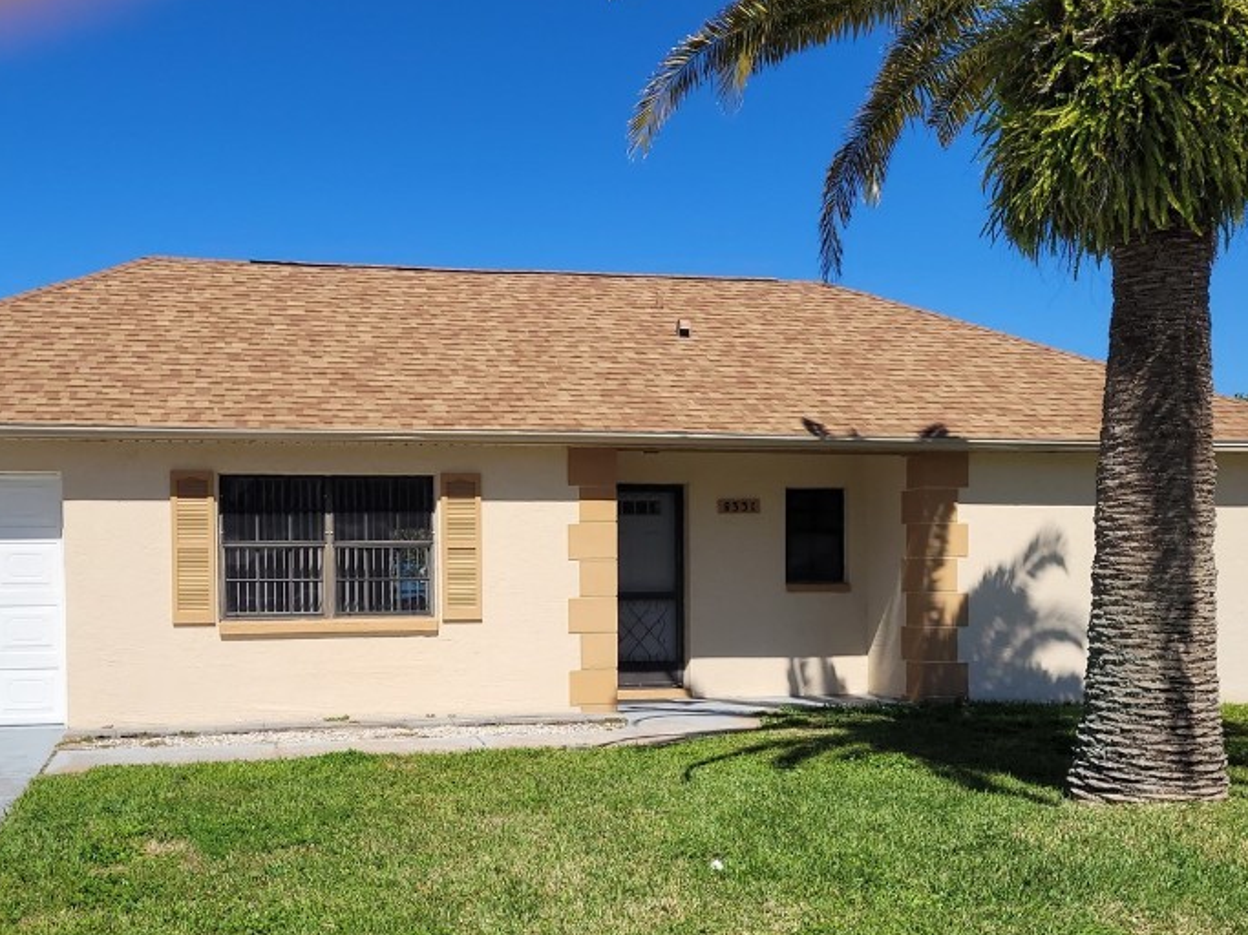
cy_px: 656
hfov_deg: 47.7
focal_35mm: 39
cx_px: 539
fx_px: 1406
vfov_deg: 36.3
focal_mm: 5.4
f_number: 1.8
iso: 40
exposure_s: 1/3647
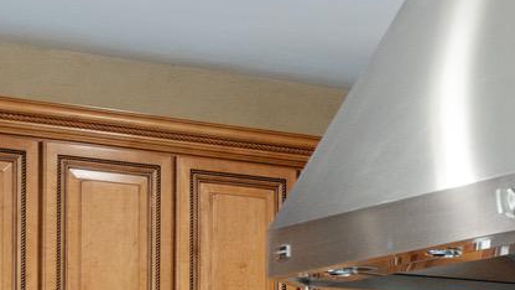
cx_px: 784
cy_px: 532
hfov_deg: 12.7
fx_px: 2185
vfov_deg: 7.4
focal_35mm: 160
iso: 320
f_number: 4
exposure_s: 1/30
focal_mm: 31
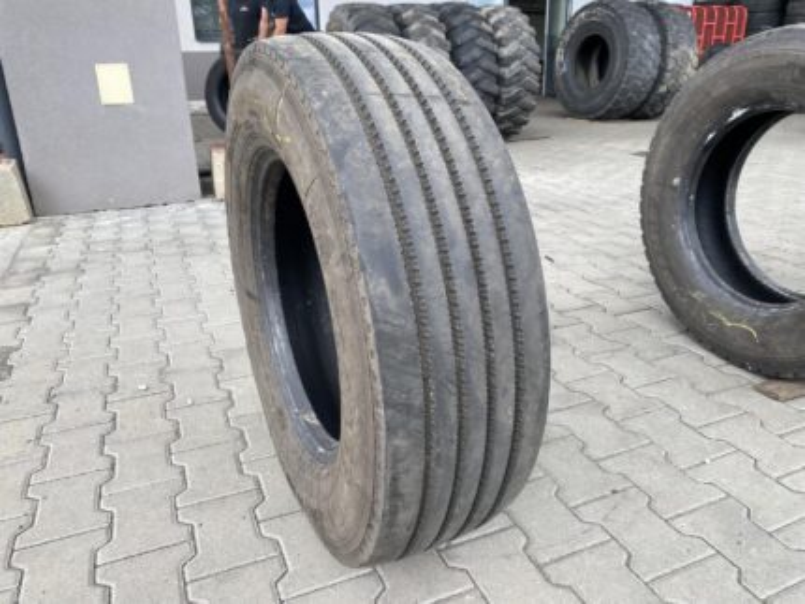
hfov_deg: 67.3
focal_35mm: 26
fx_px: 605
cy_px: 302
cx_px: 402
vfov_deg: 53.1
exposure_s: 1/549
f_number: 1.8
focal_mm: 4.25
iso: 32
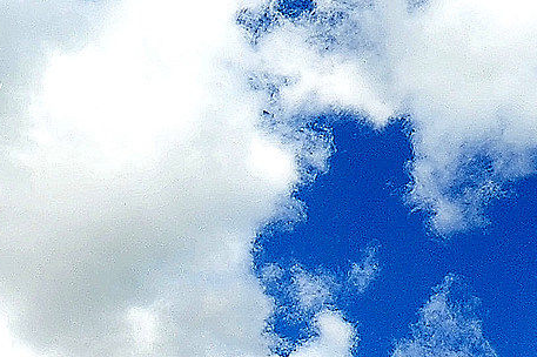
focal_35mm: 126
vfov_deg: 10.7
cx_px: -65
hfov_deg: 15.8
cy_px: 412
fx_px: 1878
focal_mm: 24
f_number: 11
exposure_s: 1/250
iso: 200
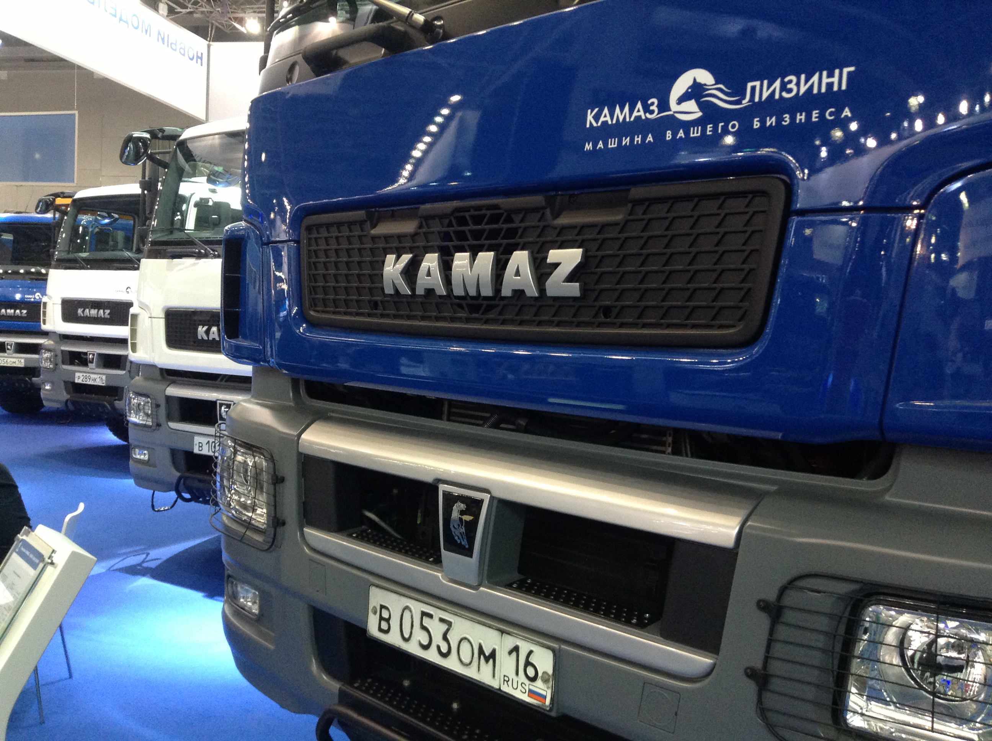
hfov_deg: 55.4
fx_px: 944
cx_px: 496
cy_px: 370
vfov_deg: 42.8
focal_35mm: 33
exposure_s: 1/24
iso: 160
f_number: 2.4
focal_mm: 3.3
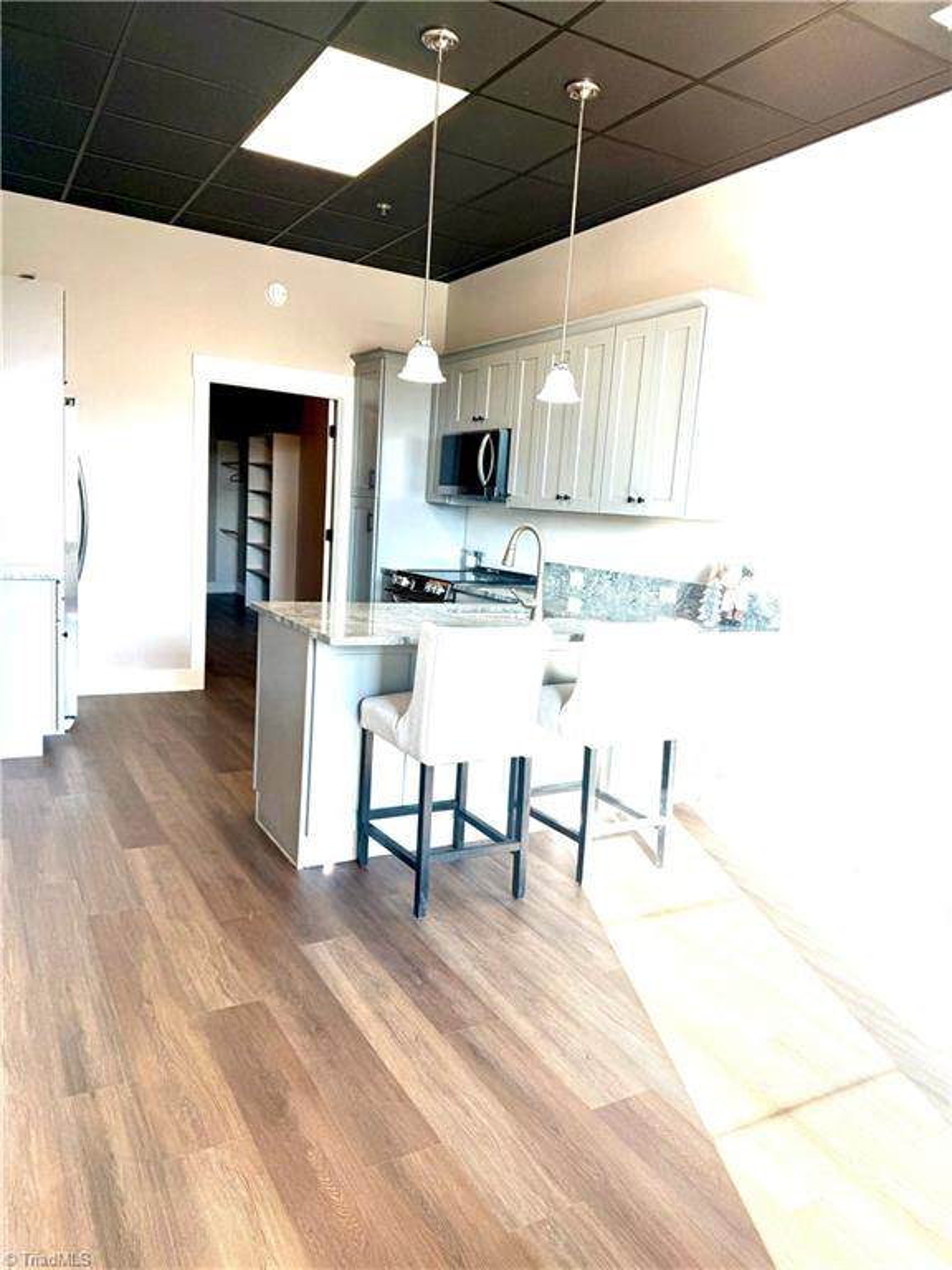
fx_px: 880
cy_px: 635
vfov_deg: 71.6
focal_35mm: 24
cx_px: 476
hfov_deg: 56.8
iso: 100
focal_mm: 6.76
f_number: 1.78
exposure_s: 1/323
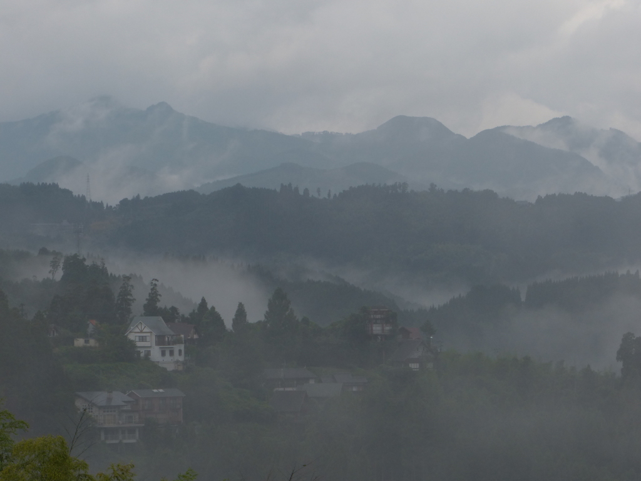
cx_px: 320
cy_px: 240
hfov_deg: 8.1
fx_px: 4537
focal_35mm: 245
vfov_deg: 6.1
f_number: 4
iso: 100
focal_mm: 44
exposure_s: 1/640
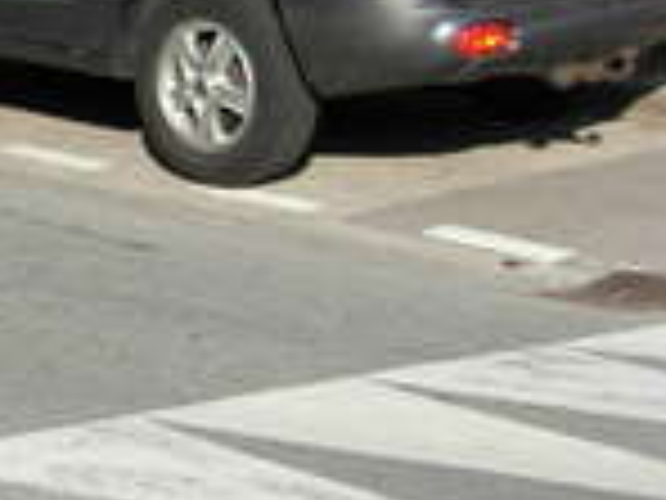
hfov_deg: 11.5
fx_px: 2963
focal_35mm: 154
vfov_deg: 9.6
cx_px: -675
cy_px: 50
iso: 79
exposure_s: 1/836
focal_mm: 6.3
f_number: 2.9
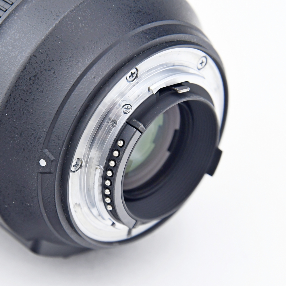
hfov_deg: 14.6
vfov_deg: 14.7
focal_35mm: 119
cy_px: 143
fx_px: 1112
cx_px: 85
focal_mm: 62
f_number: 7.1
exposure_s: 1/160
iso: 1250
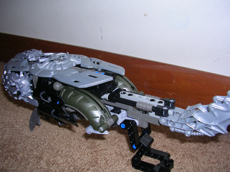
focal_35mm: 38
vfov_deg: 37.7
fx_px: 252
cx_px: 115
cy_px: 86
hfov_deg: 49.0
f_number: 2.8
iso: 50
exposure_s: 1/60.1
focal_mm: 5.8
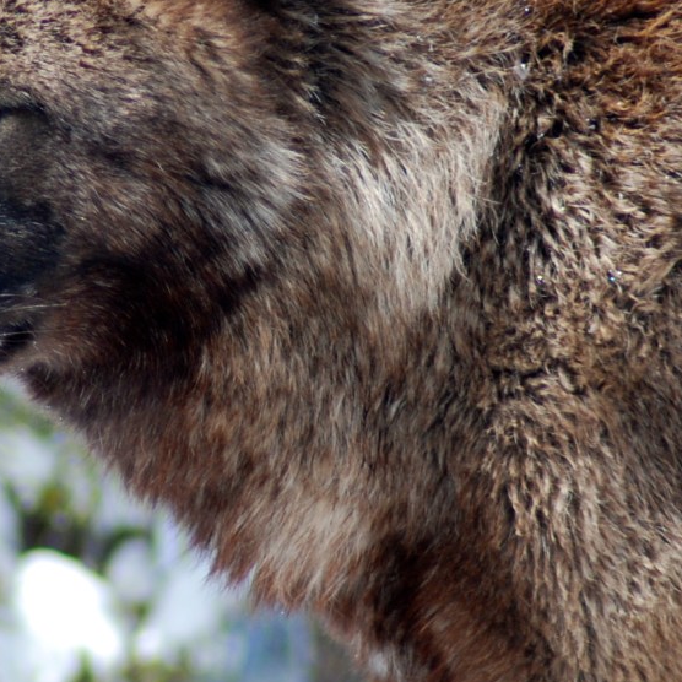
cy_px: 297
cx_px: 177
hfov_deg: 1.4
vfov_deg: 1.4
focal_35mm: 1238
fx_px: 27595
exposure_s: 1/640
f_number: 6
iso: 200
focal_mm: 300
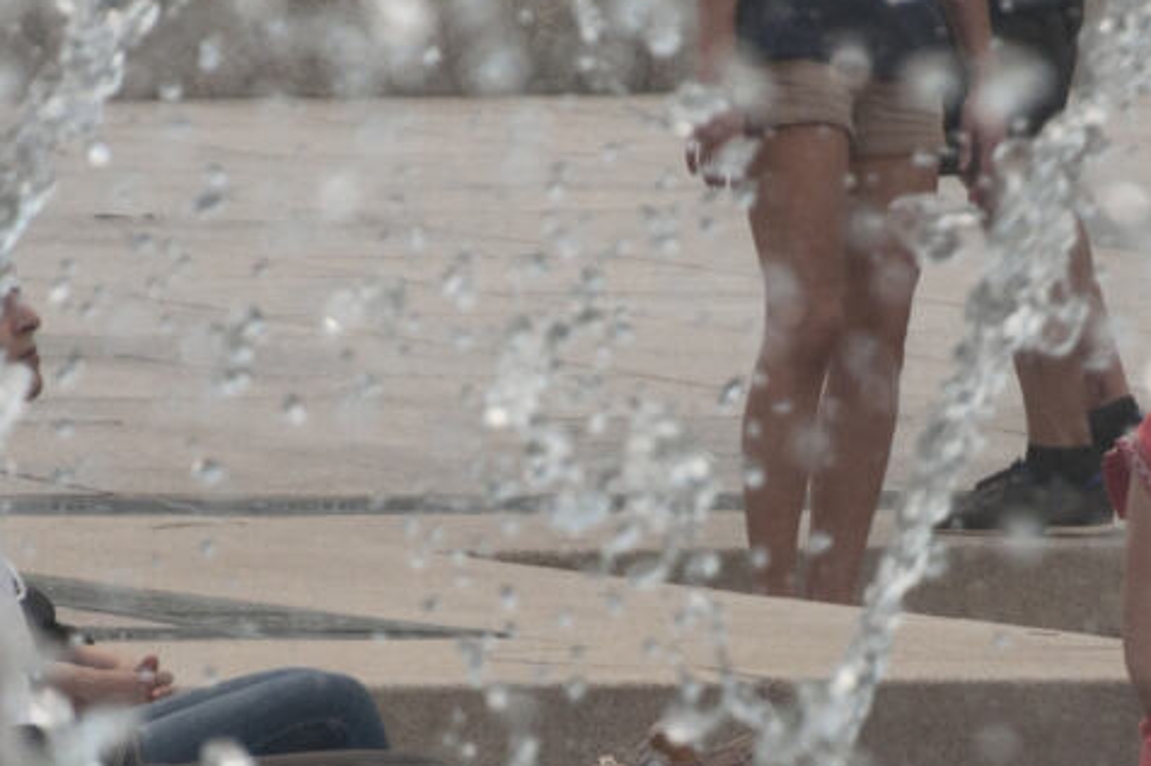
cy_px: 538
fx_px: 27357
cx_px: 694
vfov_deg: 1.6
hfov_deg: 2.4
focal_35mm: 856
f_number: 6
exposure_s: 1/500
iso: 800
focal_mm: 170
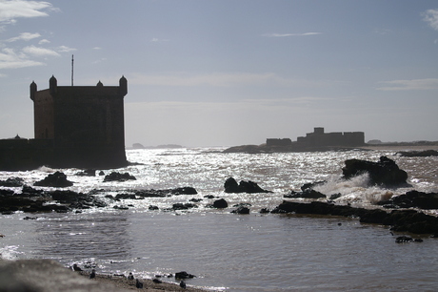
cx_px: 219
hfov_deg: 22.6
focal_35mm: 90
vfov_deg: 15.2
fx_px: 1094
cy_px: 146
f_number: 5
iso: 100
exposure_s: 1/1250
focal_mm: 60
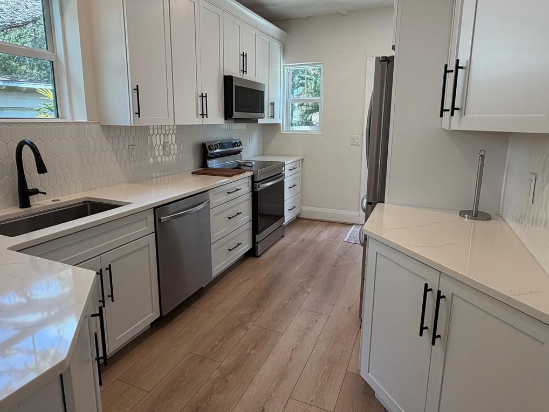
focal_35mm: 22
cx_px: 274
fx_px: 349
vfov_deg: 61.0
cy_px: 184
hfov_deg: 76.4
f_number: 2.2
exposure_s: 1/120
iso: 100
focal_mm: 2.22
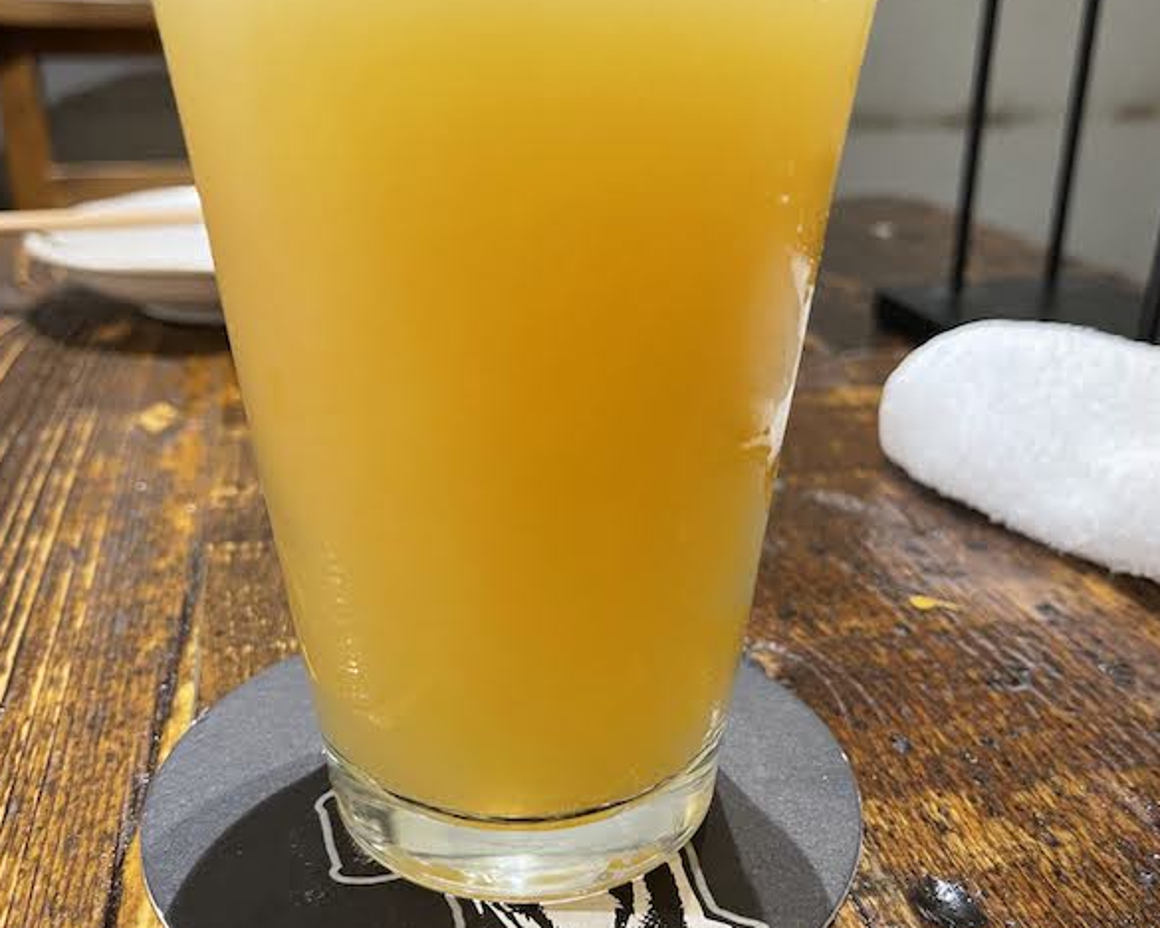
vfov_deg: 42.2
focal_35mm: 35
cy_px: 516
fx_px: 1202
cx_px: 572
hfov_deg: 51.5
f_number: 1.6
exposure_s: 1/33
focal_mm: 5.1
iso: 400
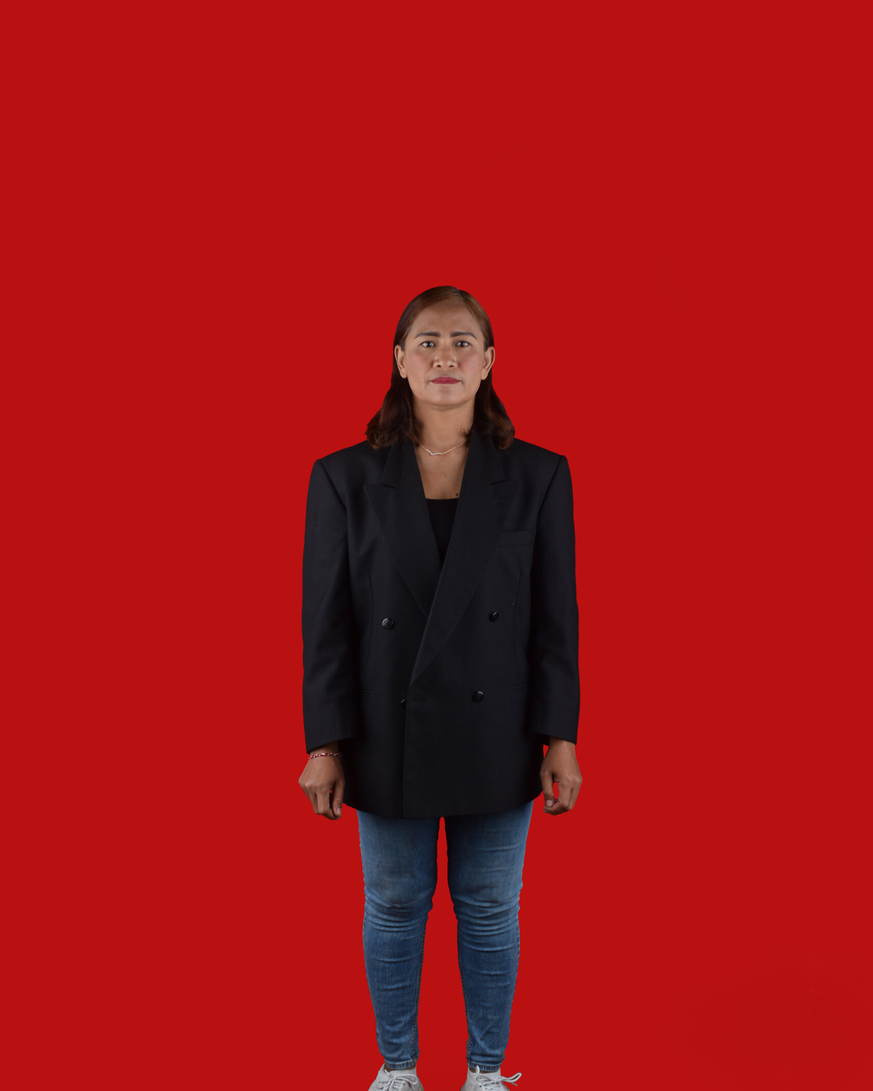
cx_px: 436
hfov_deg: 41.6
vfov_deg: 50.8
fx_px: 1149
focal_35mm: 36
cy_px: 561
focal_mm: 21
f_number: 13
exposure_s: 1/125
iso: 125
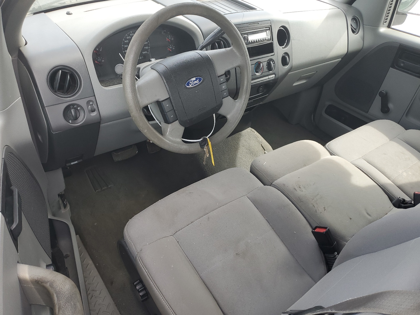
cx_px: 210
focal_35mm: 26
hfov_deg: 67.3
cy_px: 158
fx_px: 315
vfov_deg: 53.1
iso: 50
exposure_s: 1/278
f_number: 1.5
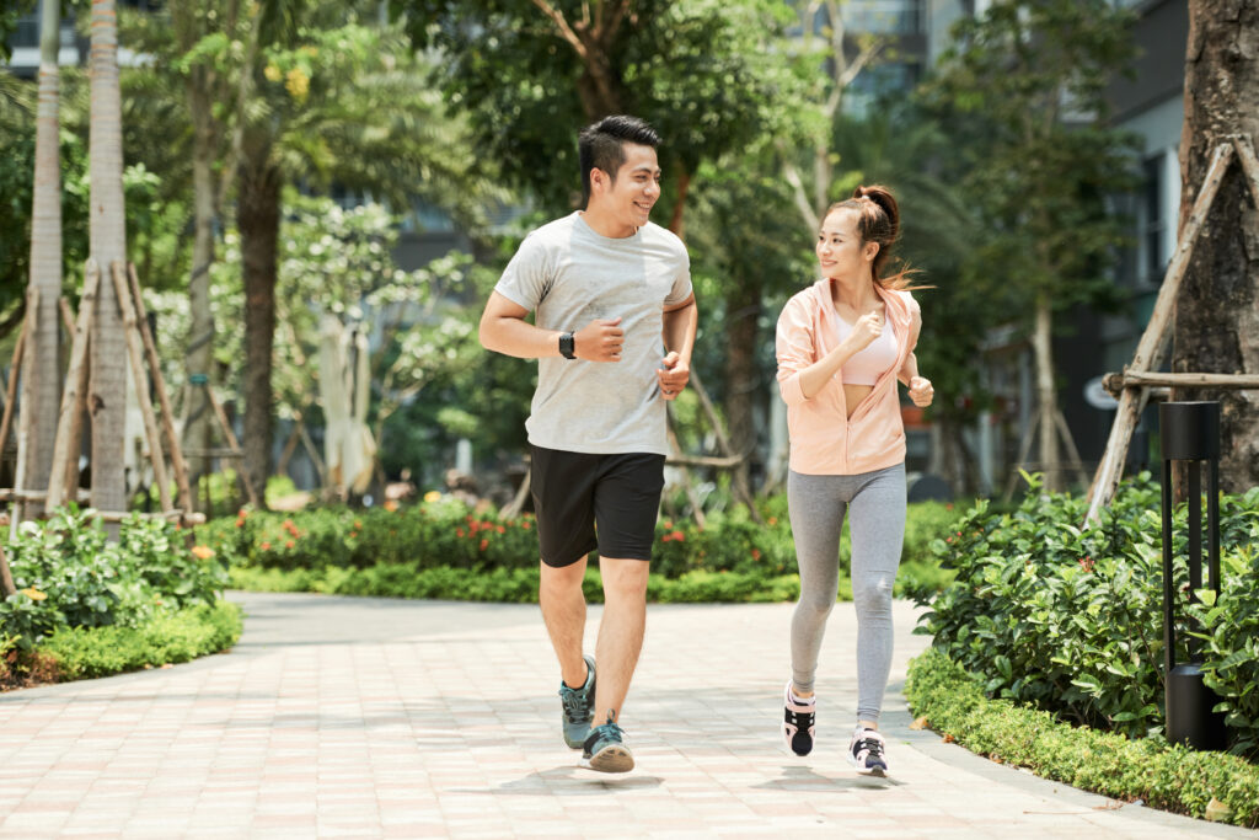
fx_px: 3567
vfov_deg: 13.4
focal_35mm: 102
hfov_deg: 20.0
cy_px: 420
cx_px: 630
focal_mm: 102
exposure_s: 1/4000
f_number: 2.8
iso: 400
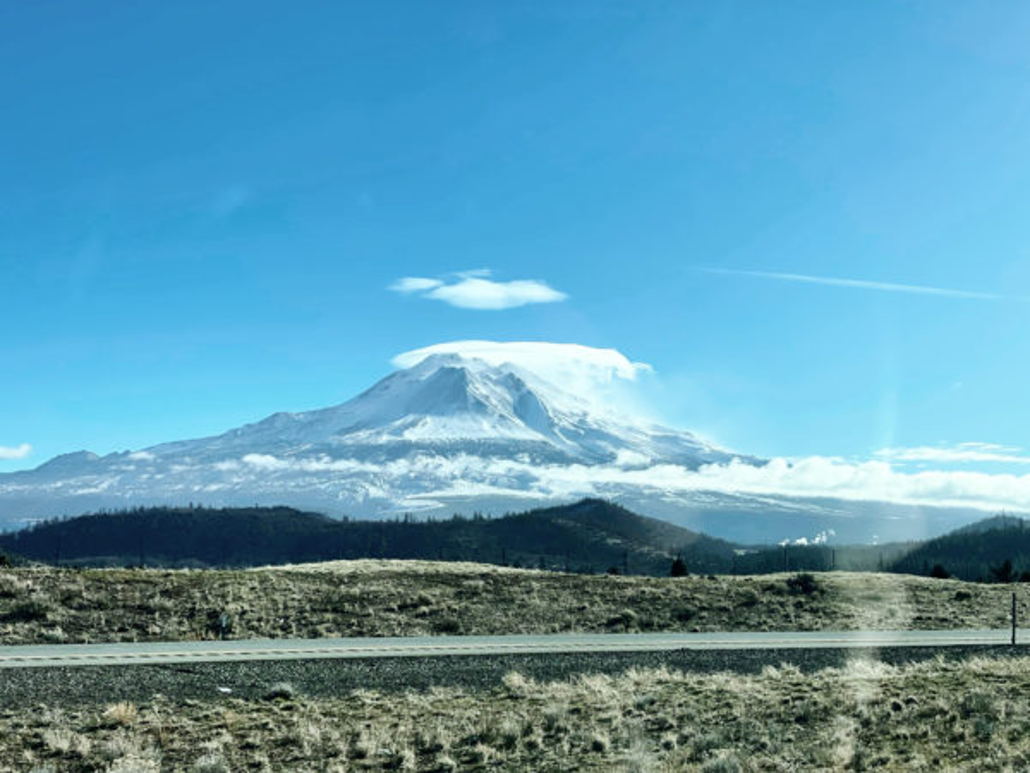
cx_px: 515
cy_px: 386
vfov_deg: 28.0
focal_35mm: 52
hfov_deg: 36.8
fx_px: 1547
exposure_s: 1/2398
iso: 25
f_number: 2
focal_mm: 6
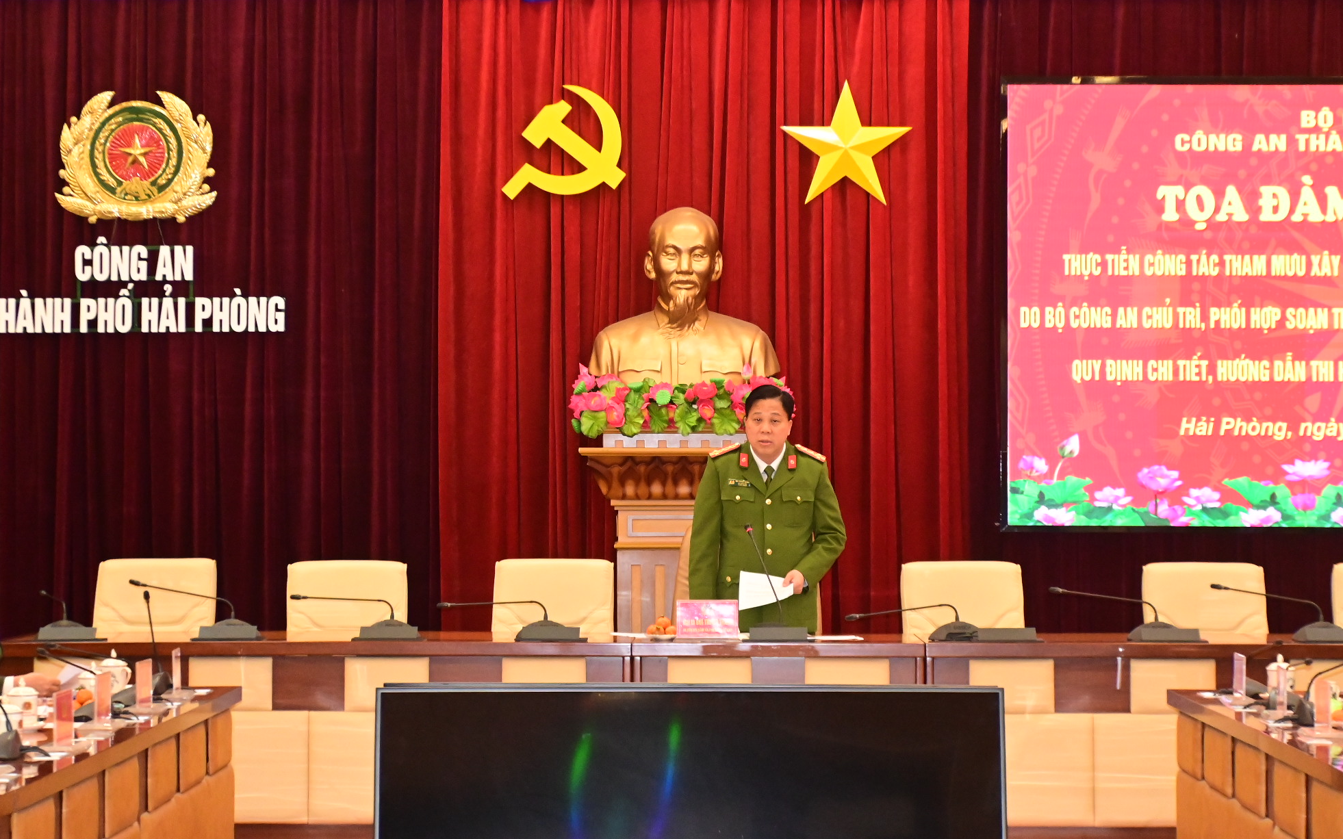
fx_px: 3367
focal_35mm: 92
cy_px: 415
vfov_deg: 14.2
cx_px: 672
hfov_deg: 22.6
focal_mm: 60
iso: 5000
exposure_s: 1/200
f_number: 5
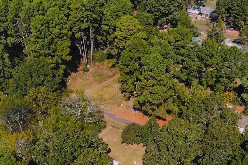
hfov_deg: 36.7
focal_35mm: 54
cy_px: 190
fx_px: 372
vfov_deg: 23.3
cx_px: 150
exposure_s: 1/1000
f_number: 2.8
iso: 100
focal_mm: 4.5
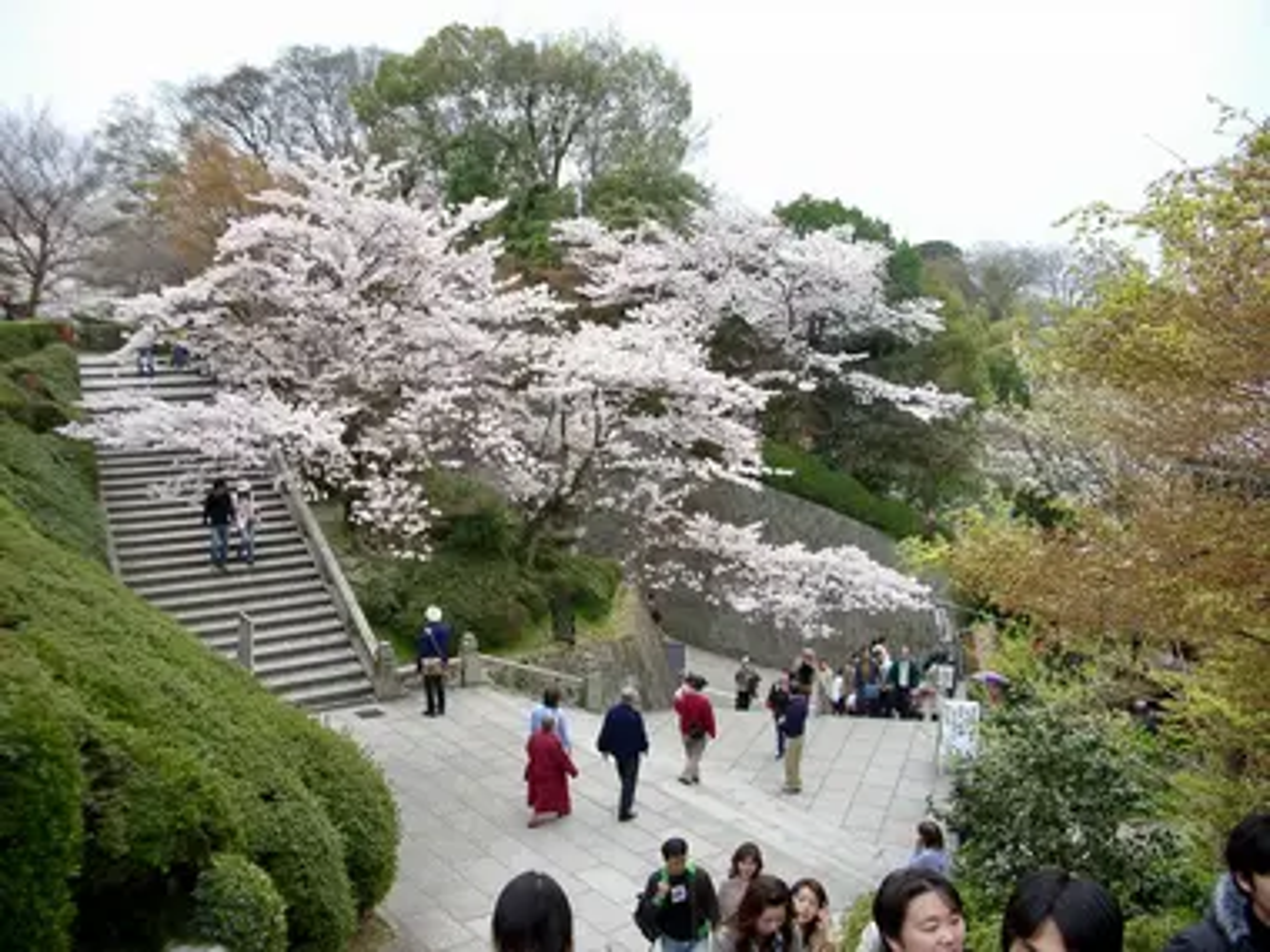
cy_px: 476
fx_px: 1284
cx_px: 635
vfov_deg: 40.7
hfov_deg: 52.6
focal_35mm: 35
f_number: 2.6
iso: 80
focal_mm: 5.8
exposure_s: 1/320
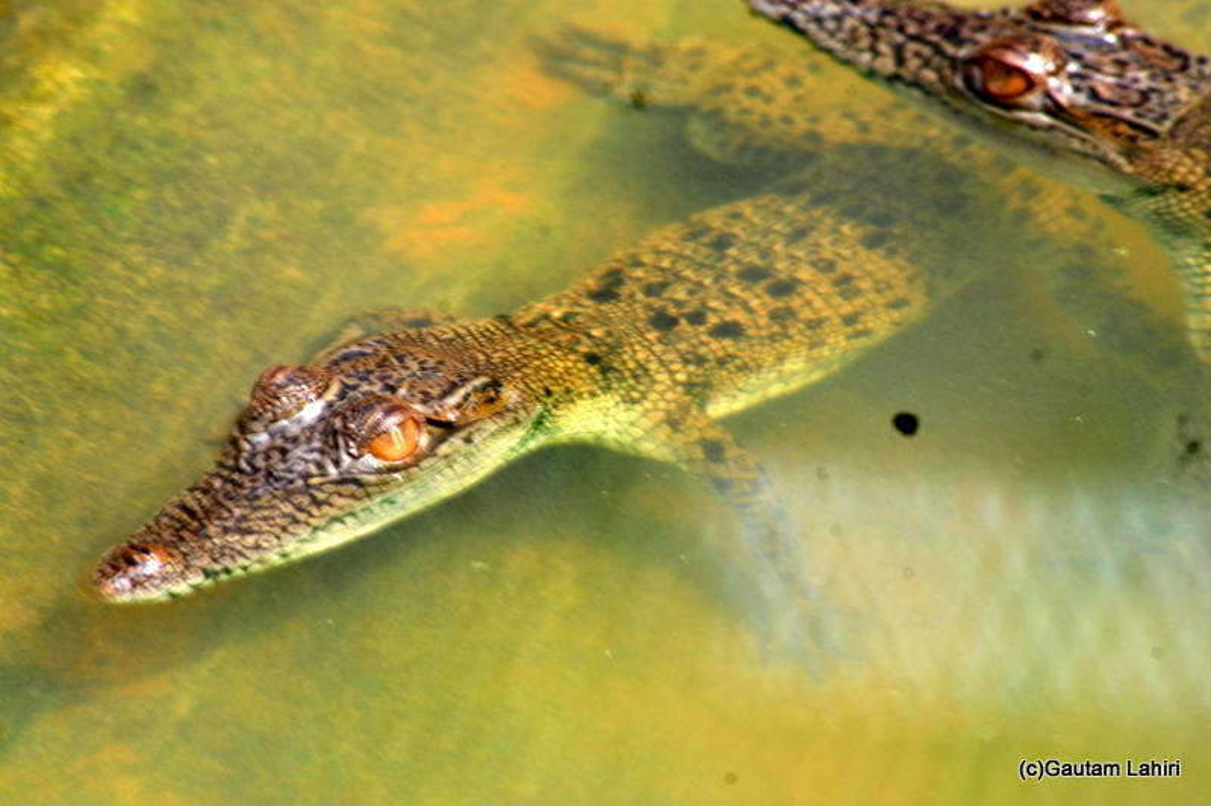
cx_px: 606
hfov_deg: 4.6
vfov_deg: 3.0
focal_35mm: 450
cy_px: 403
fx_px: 15125
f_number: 13
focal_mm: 300
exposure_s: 1/25
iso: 200
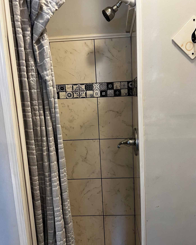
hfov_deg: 51.5
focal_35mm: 28
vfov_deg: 62.2
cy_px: 129
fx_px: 203
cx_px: 101
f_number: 1.5
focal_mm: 5.7
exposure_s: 1/60
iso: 160
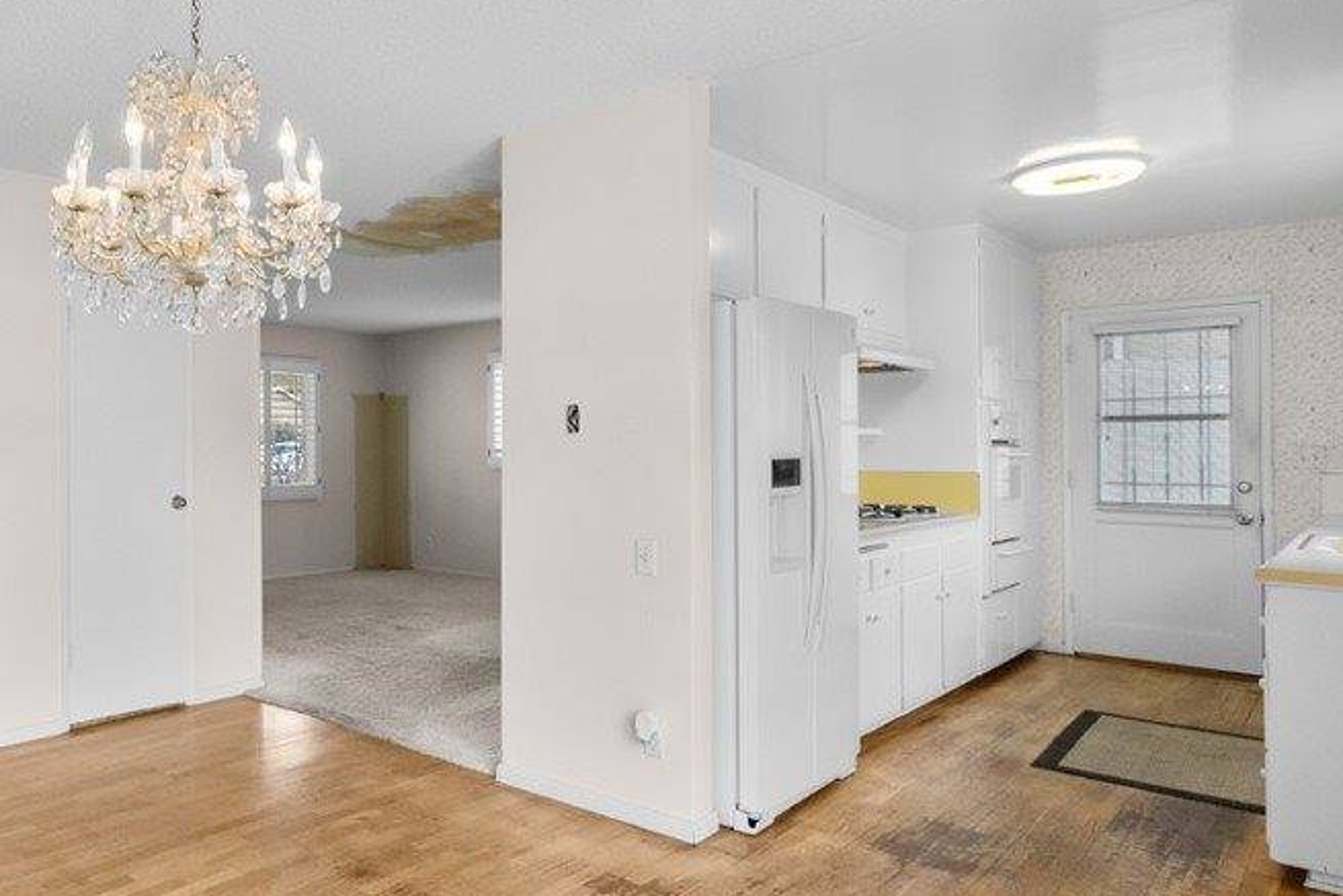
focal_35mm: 25
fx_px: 933
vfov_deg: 51.3
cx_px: 312
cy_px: 425
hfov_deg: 66.3
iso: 2000
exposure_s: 1/80
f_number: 8
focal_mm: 16
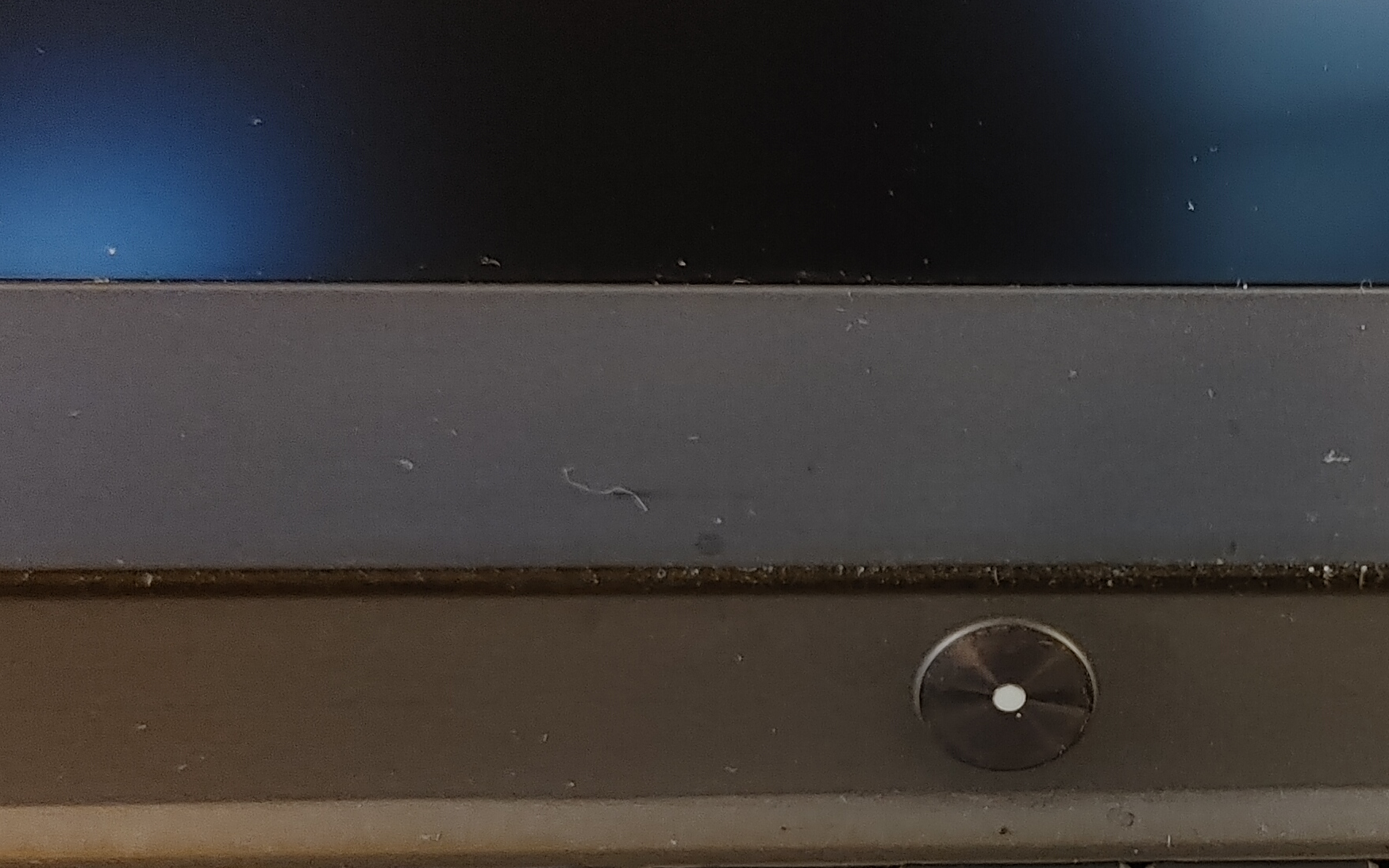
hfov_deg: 31.2
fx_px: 2385
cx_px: 1205
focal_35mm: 63
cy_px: 639
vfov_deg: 20.5
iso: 650
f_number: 1.8
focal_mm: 4.81
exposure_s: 1/33
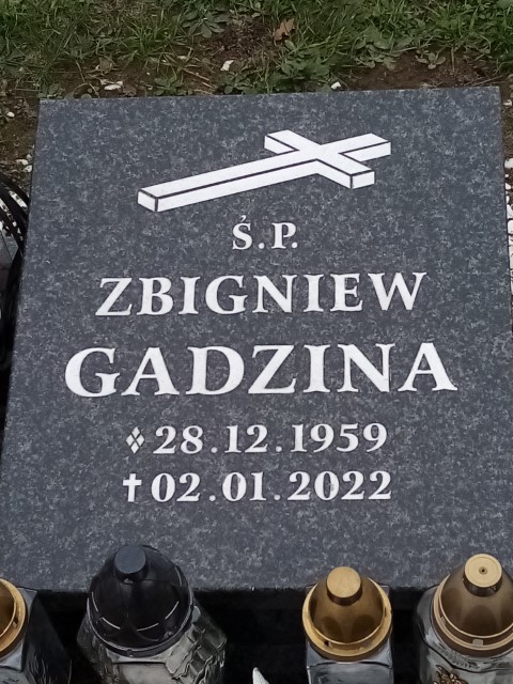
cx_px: 256
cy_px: 342
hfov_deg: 53.1
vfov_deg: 67.3
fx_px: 514
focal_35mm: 26
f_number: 1.8
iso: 109
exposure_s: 1/146
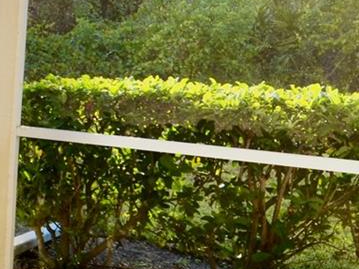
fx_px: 798
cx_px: -168
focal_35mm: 77
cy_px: 170
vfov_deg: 19.1
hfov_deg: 21.5
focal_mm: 12
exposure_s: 1/125
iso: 100
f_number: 5.6
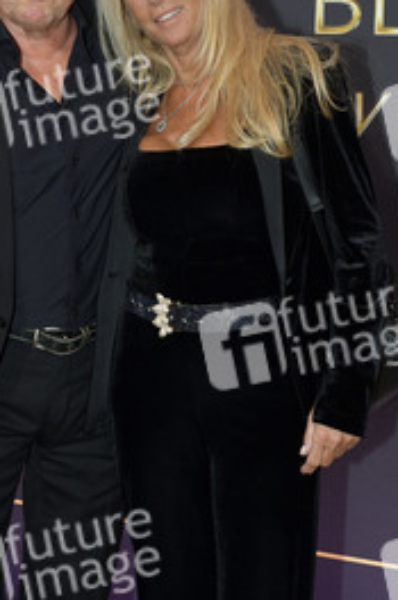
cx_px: 109
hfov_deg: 15.4
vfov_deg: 23.1
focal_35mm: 88
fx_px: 1465
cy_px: 223
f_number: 6.3
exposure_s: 1/250
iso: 1250
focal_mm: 58
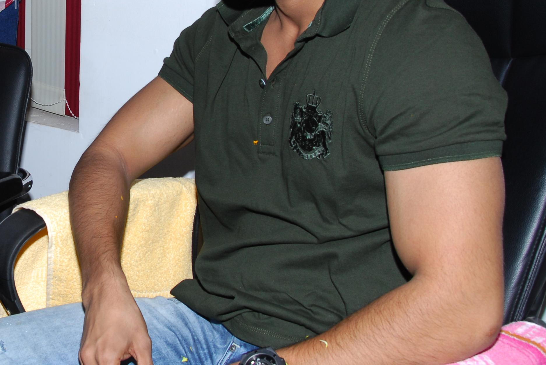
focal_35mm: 65
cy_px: 95
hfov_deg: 29.6
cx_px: 52
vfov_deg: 20.8
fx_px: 988
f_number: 8
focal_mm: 21
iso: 250
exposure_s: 1/125
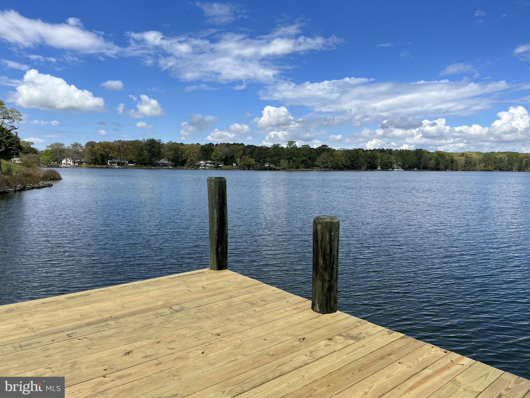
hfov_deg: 67.3
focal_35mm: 26
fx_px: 398
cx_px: 265
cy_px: 199
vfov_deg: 53.1
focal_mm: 5.7
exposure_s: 1/5587
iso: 50
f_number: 1.5
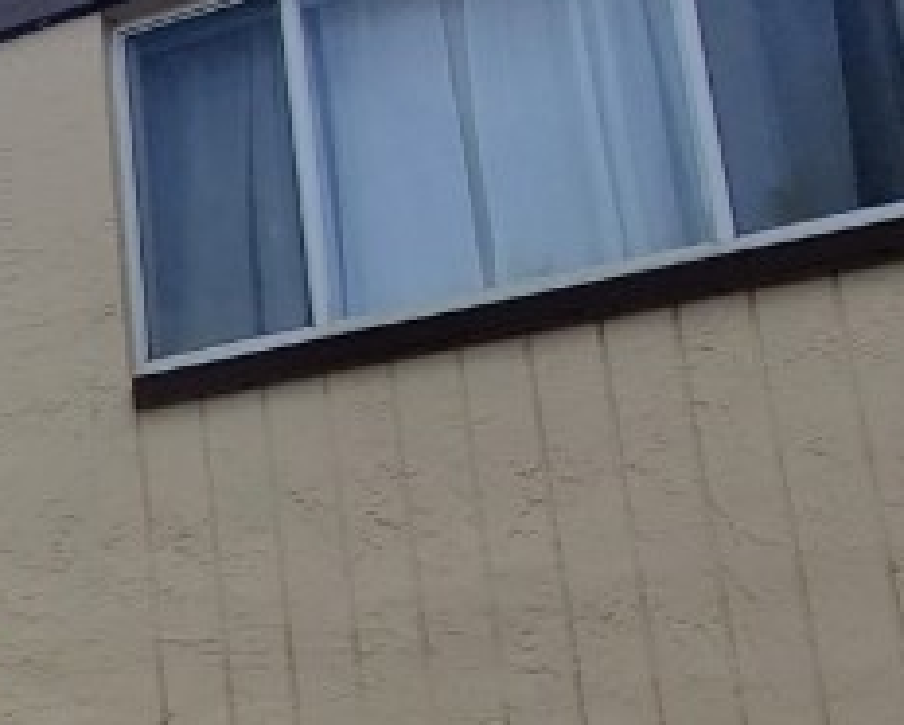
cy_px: 861
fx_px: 1500
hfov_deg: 22.3
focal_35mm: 56
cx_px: -674
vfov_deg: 24.7
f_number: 2.2
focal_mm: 1.8
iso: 50
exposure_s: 1/1154
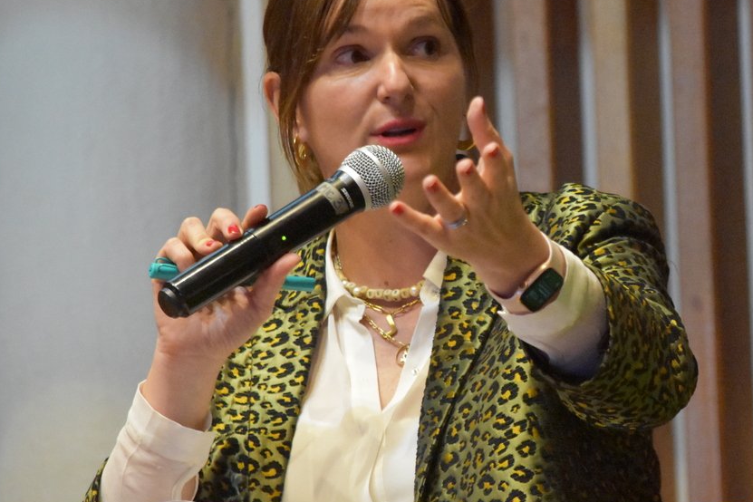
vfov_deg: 4.1
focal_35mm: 336
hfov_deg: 6.1
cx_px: 536
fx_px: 7022
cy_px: 247
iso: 12800
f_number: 5
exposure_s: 1/125
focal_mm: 155
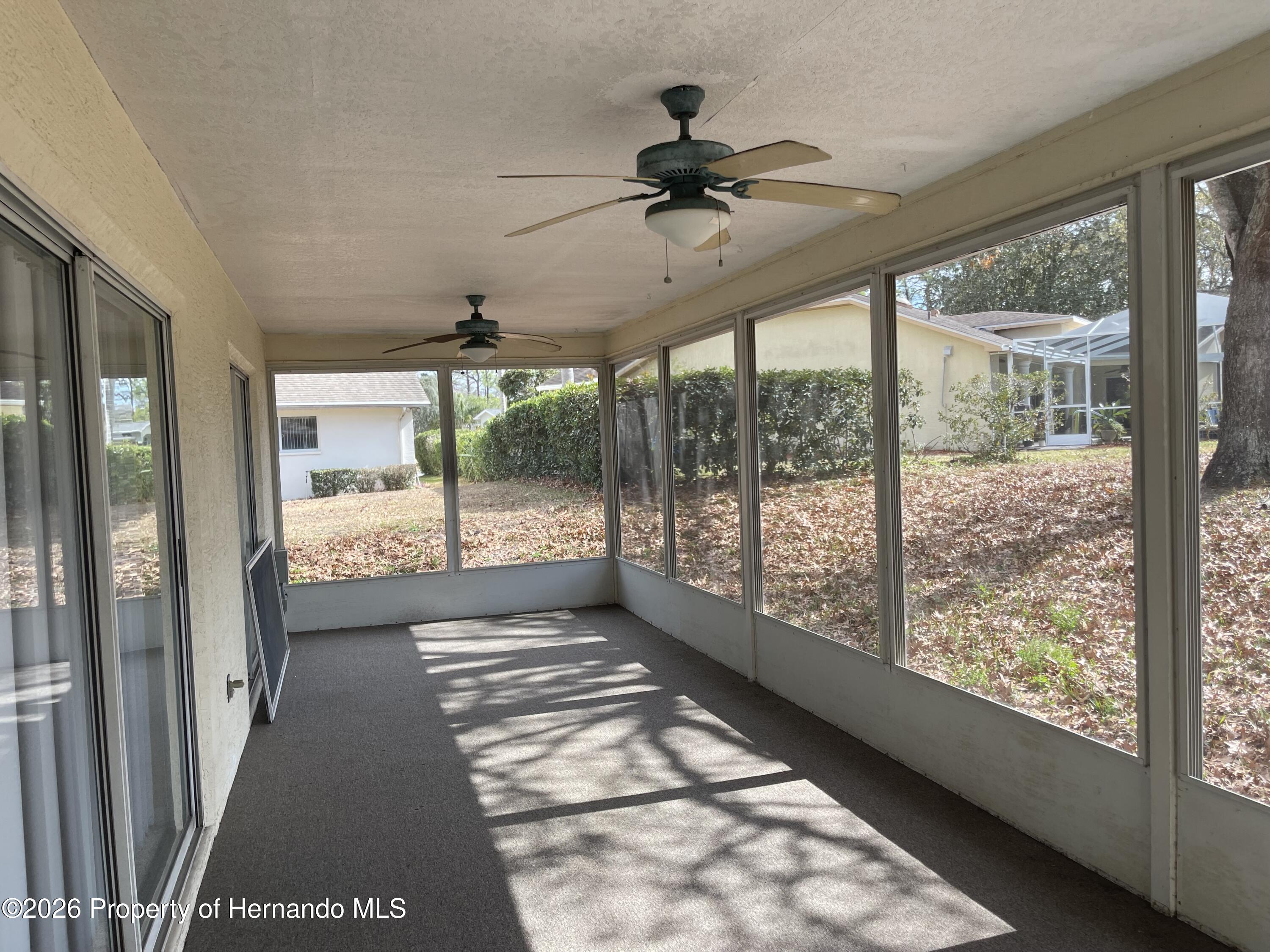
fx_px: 917
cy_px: 476
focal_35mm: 25
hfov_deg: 69.4
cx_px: 635
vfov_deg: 54.9
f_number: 1.6
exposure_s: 1/553
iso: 32
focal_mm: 5.1
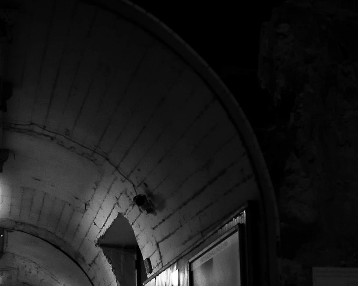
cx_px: 1
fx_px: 830
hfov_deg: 23.3
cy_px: 271
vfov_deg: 19.1
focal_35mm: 78
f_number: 4
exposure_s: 1/25
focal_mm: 19
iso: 800
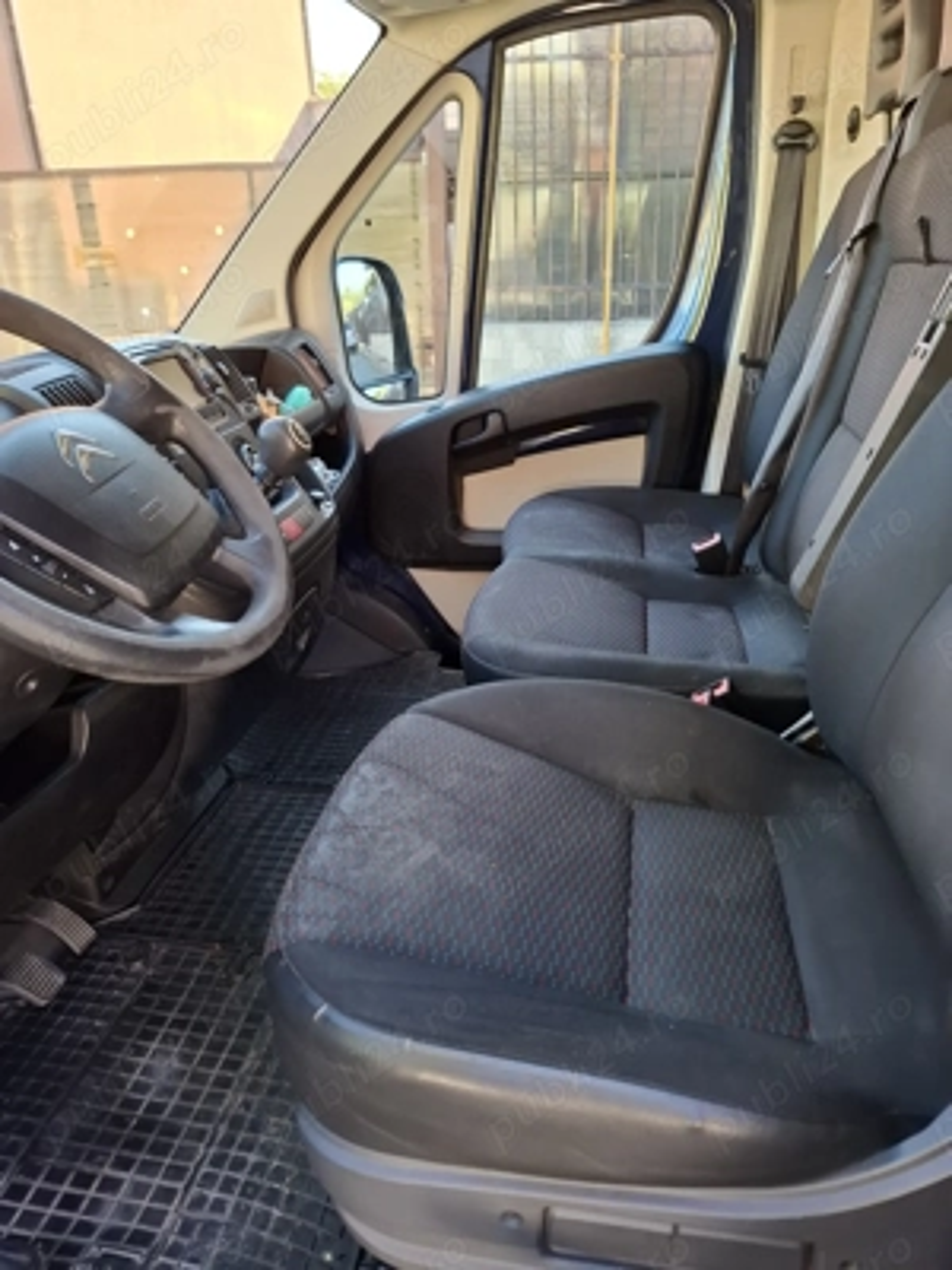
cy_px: 635
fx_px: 843
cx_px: 476
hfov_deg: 58.9
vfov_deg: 73.9
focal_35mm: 23
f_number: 1.8
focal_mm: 5.54
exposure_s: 1/100
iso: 125
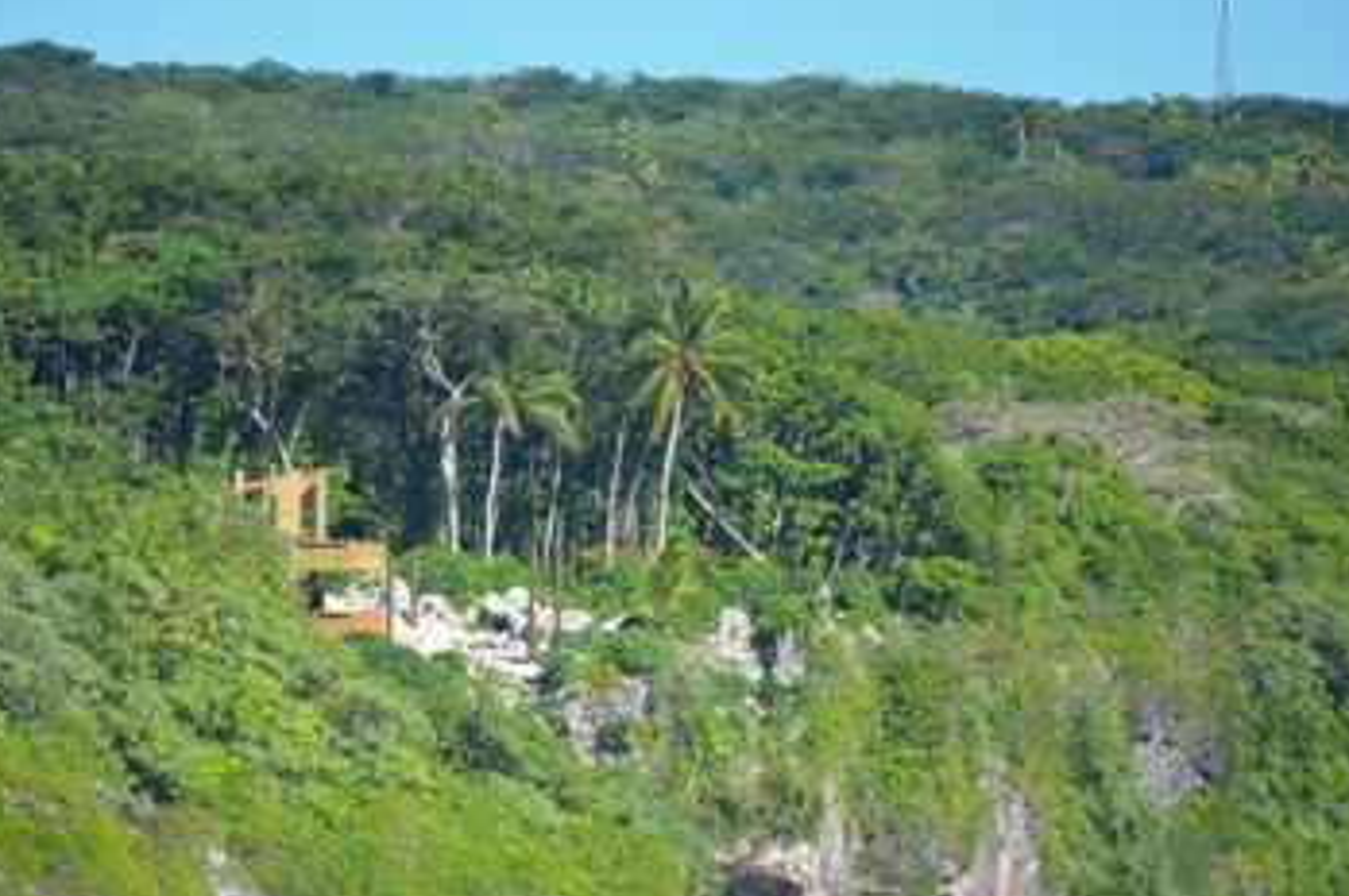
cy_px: 543
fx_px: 21601
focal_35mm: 577
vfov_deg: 2.4
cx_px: 591
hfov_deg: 3.6
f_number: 5.6
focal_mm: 300
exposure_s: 1/2000
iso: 400
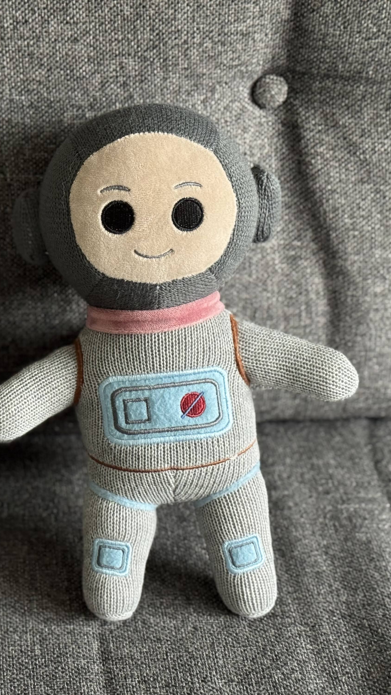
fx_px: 1290
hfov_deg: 17.0
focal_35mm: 70
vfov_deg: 30.2
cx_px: 45
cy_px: 348
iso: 250
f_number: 1.78
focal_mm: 6.76
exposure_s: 1/46
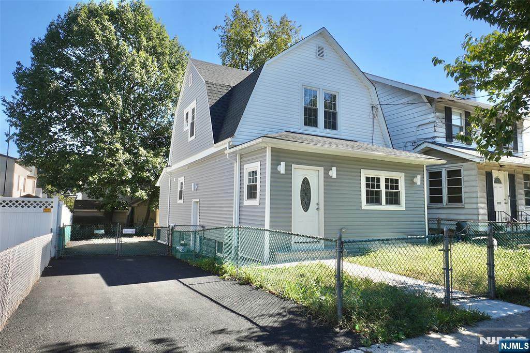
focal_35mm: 22
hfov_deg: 78.6
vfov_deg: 57.2
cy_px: 176
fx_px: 324
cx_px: 265
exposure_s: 1/60
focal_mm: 15
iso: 200
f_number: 18
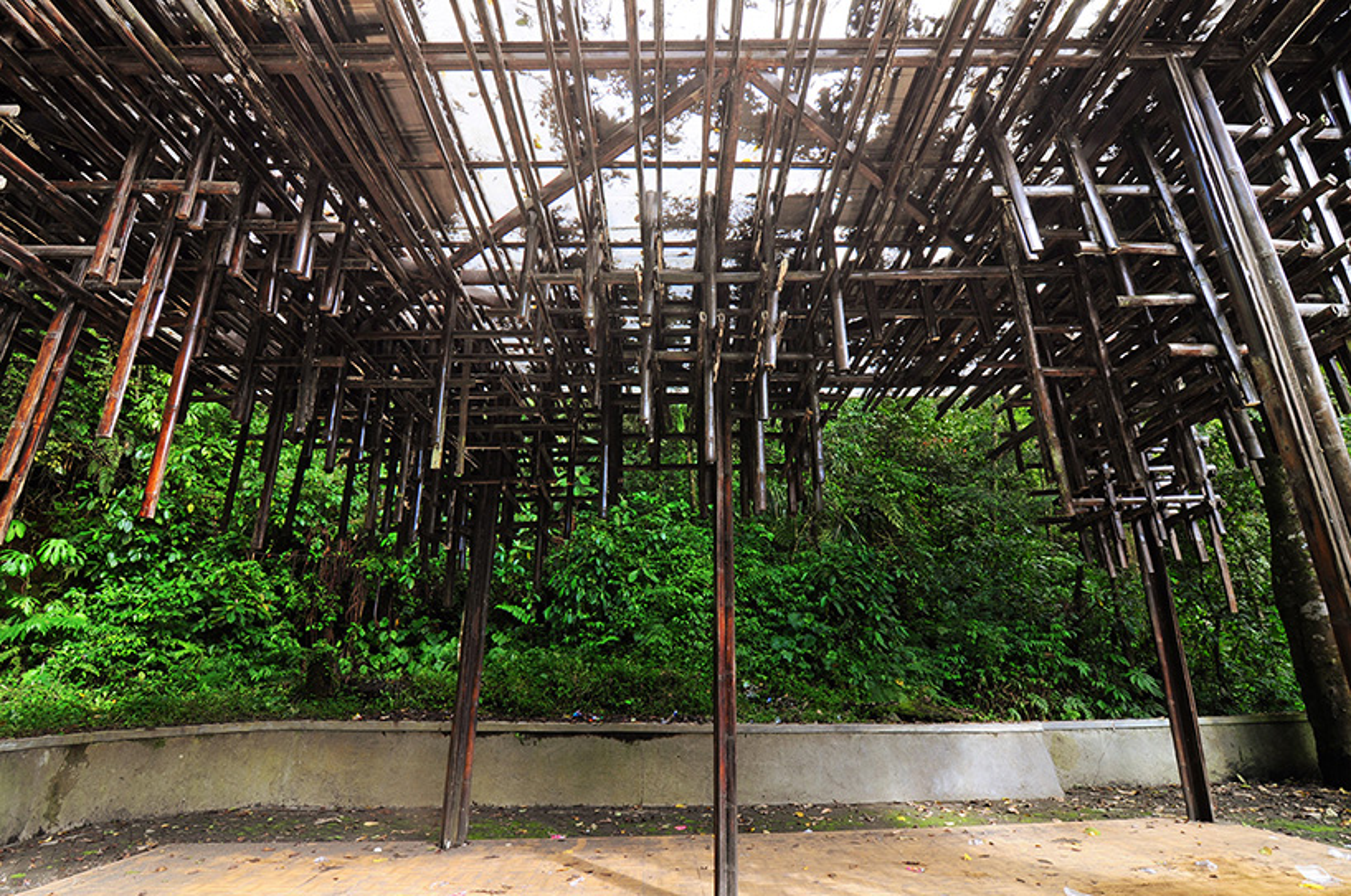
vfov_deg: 71.9
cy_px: 448
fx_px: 618
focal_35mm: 16
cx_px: 676
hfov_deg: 95.1
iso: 200
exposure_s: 1/6
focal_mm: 11
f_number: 11
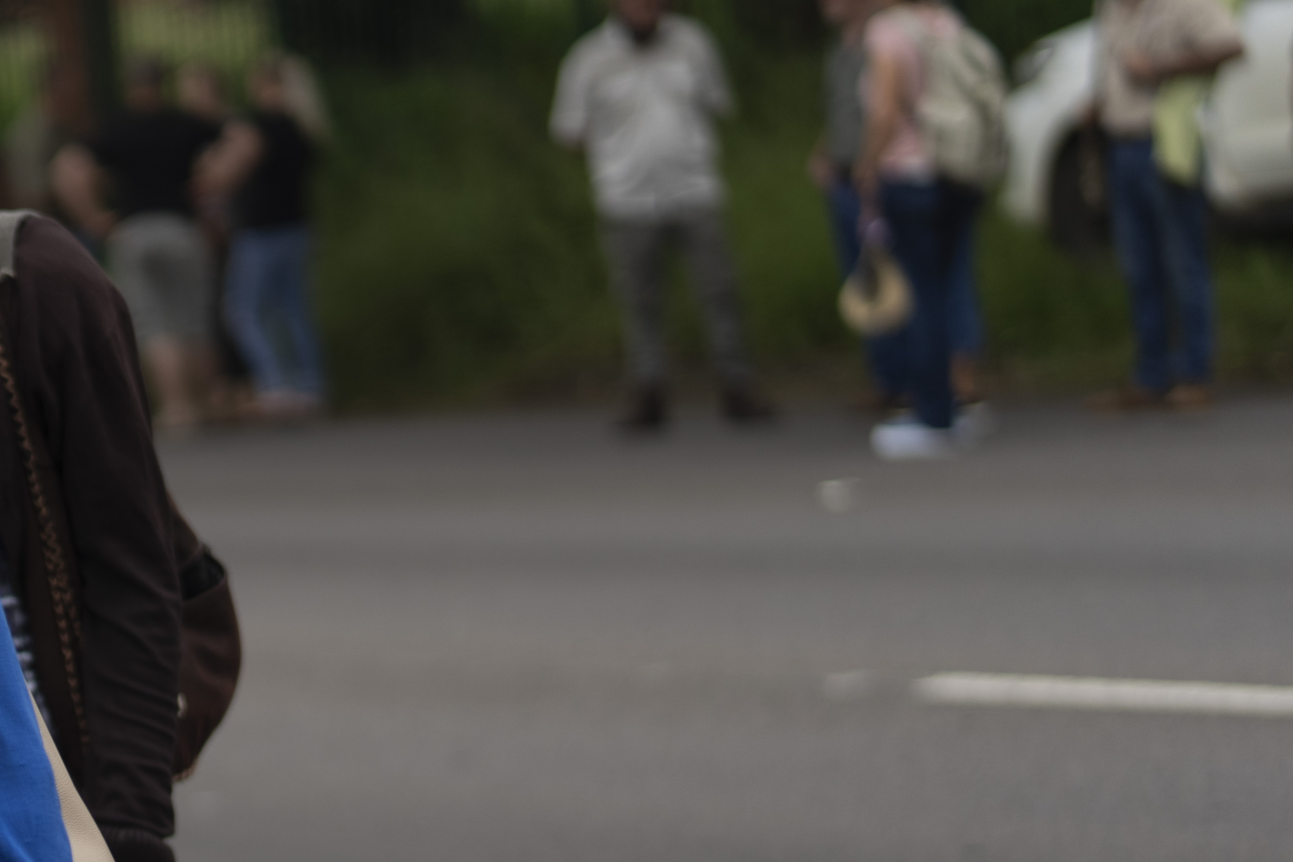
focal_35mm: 131
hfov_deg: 15.0
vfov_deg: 10.3
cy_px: 975
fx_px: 4704
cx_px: -376
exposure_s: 1/2500
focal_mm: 50
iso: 100
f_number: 1.4
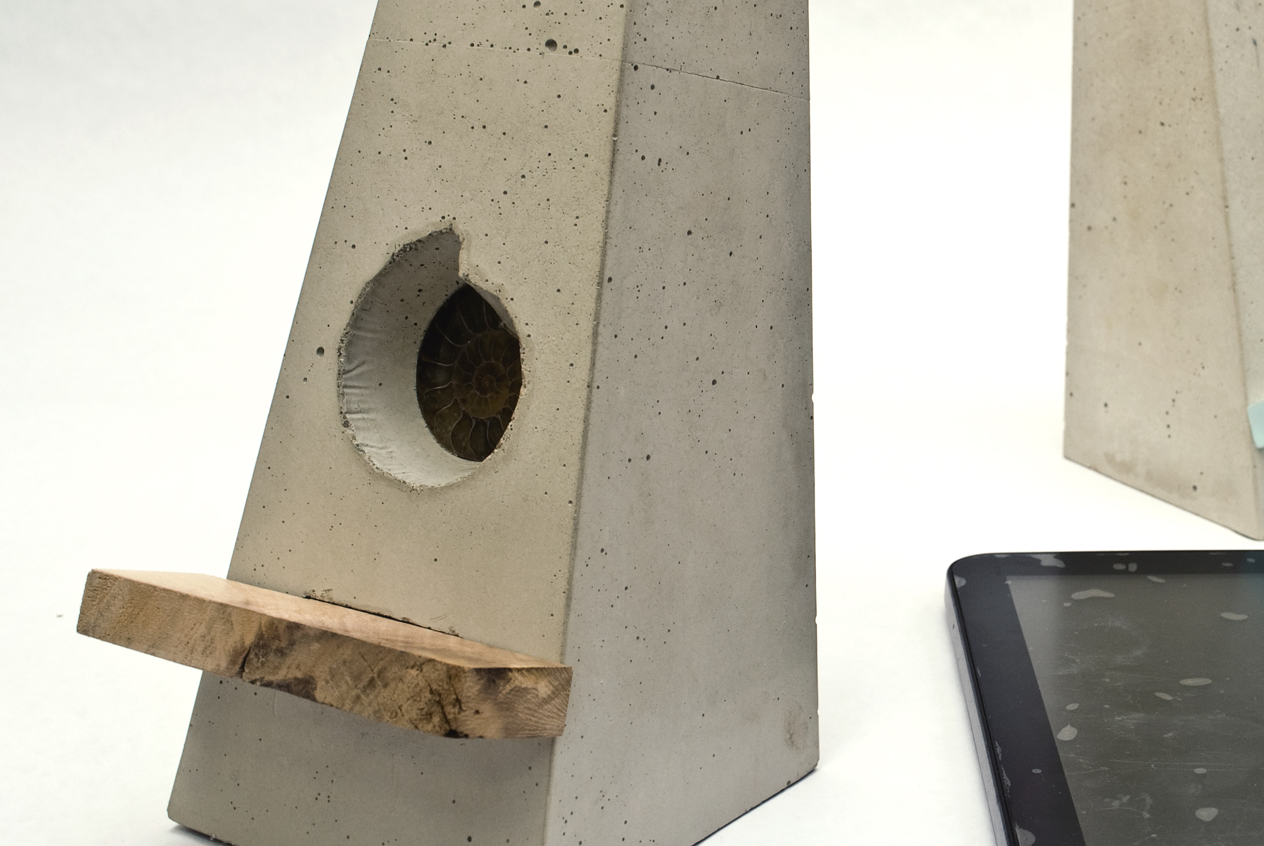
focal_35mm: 64
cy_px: 379
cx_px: 907
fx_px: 2250
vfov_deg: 21.3
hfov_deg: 31.0
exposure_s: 1/5
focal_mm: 26
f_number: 10
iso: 200
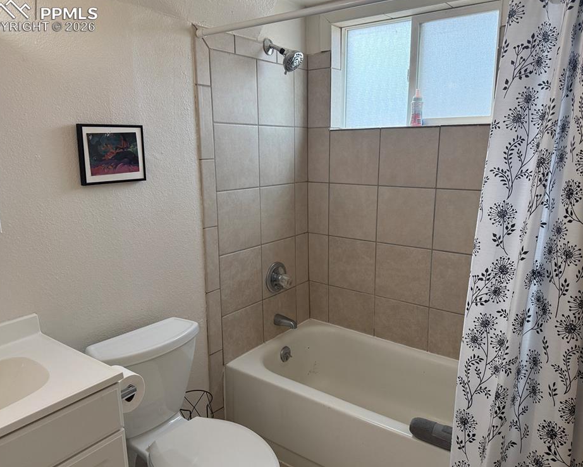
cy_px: 239
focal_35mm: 26
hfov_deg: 66.0
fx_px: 449
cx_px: 295
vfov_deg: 54.9
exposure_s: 1/189
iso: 200
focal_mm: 6.76
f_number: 1.78
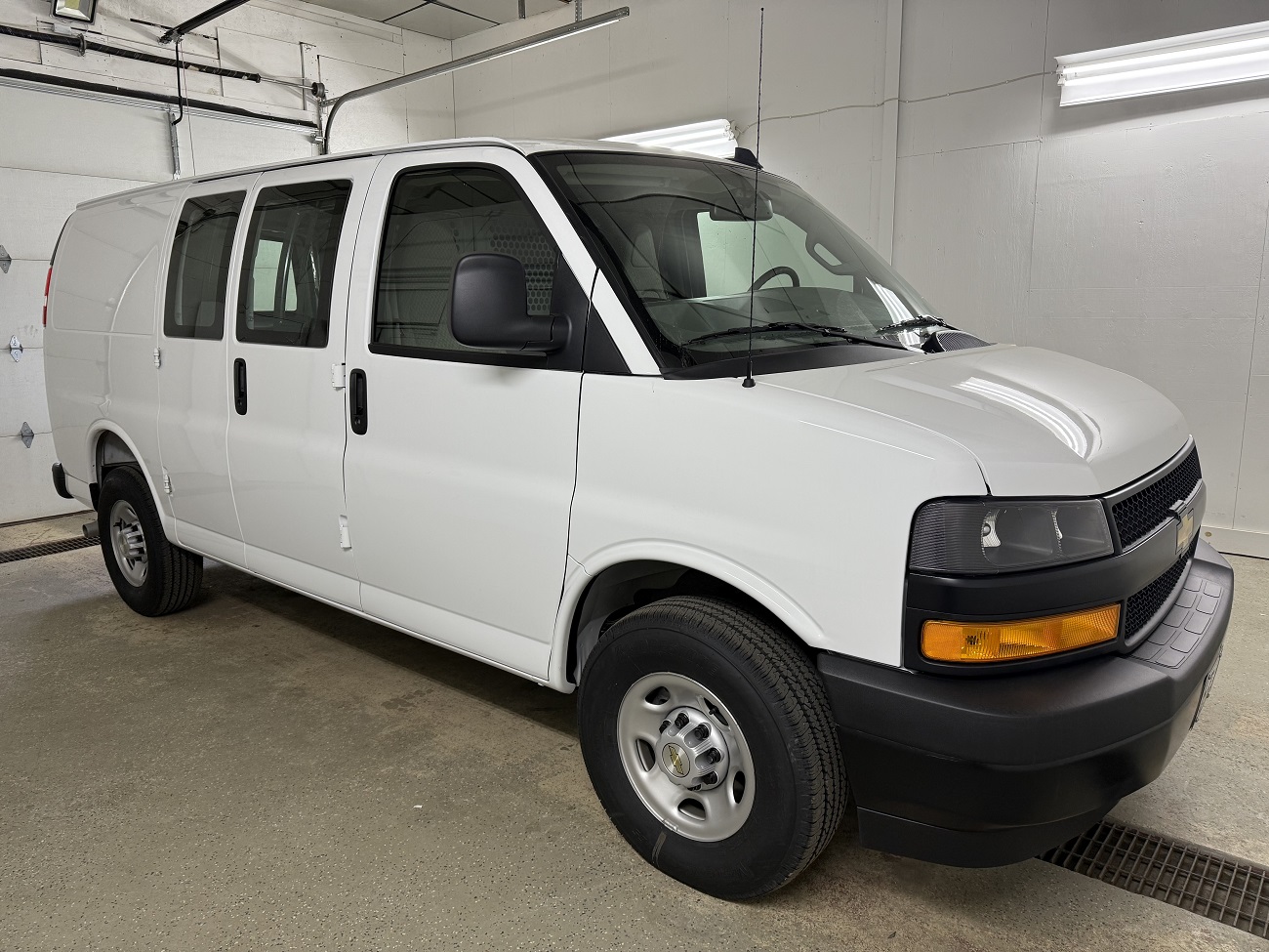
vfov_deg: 56.8
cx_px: 634
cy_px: 476
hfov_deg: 71.6
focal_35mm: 24
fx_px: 880
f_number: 1.78
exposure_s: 1/60
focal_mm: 6.76
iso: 125
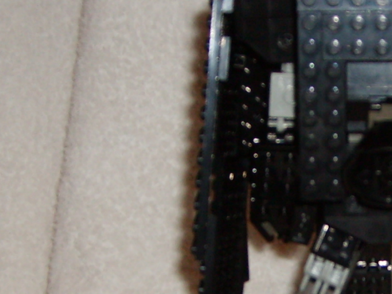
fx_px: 1121
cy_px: 248
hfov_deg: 19.5
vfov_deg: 14.8
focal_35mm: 99
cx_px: 356
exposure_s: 1/45
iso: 100
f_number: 2.8
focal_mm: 5.8
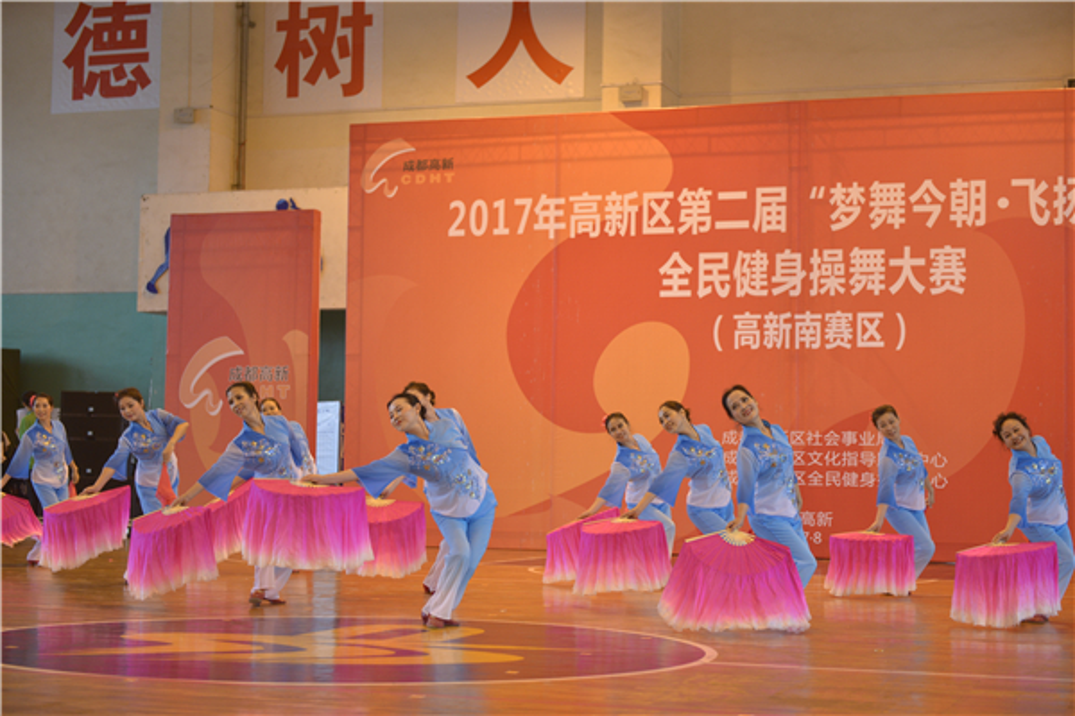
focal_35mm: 62
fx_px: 1851
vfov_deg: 21.9
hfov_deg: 32.4
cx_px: 538
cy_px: 358
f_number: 2.8
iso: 500
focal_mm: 62
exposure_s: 1/250
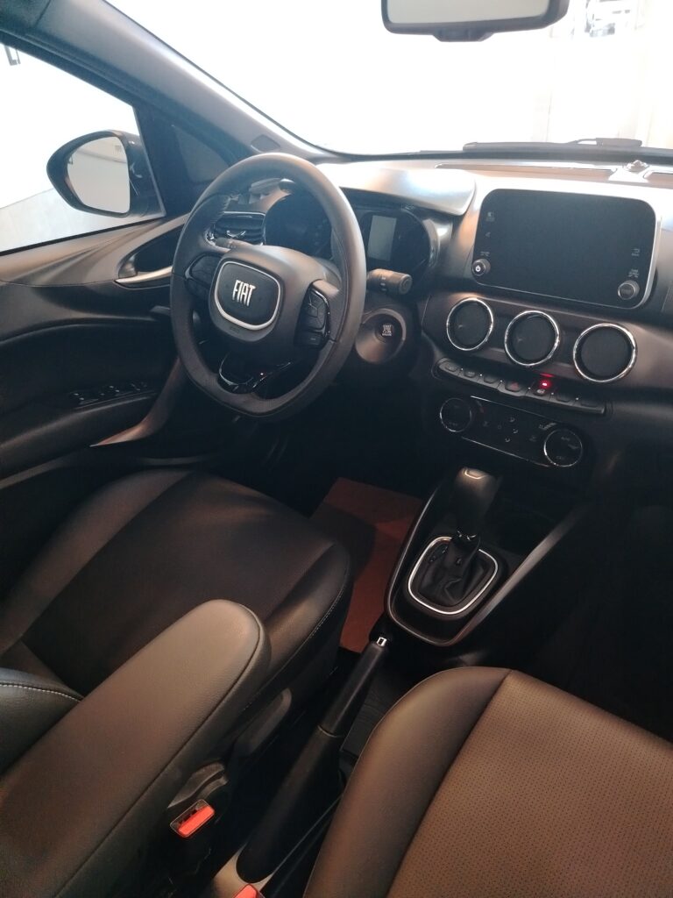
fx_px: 622
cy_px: 449
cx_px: 336
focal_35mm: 24
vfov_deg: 71.6
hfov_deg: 56.8
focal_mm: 5.25
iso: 3094
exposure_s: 1/25
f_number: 1.75
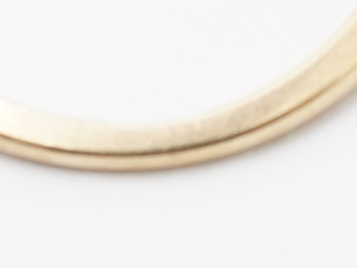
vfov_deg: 4.5
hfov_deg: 6.0
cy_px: -227
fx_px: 3382
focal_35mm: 328
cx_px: 143
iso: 800
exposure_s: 1/125
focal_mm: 30
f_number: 20
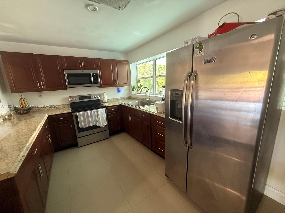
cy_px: 106
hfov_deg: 102.1
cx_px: 142
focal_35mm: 14
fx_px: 115
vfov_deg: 85.7
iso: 640
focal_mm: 2.22
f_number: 2.2
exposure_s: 1/60
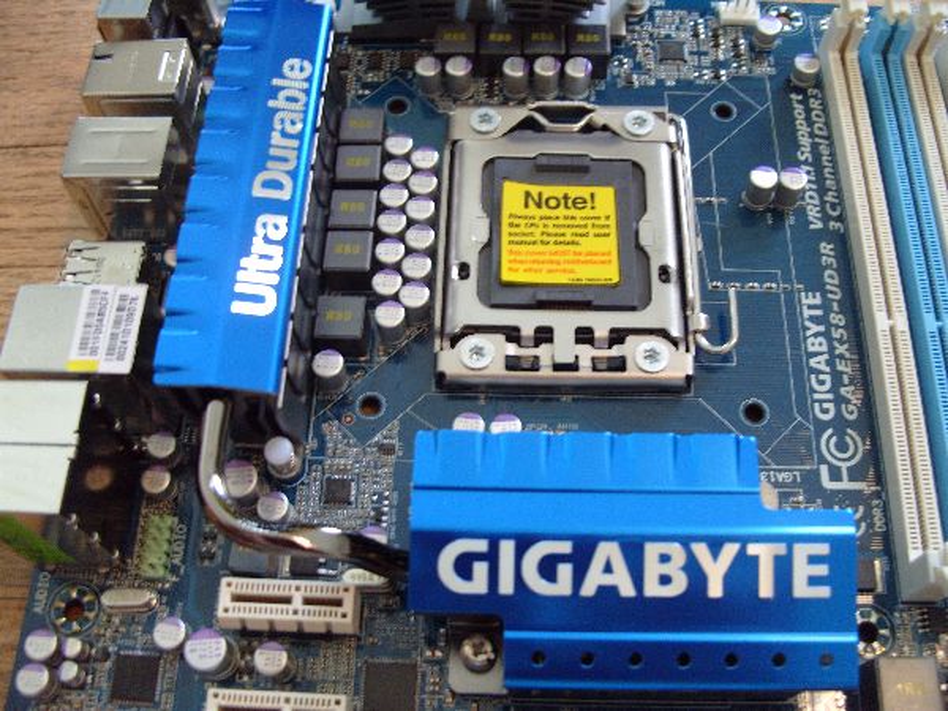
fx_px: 959
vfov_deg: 40.7
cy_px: 356
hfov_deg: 52.6
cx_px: 474
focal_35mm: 35
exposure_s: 1/15
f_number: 2.8
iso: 200
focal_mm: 7.8
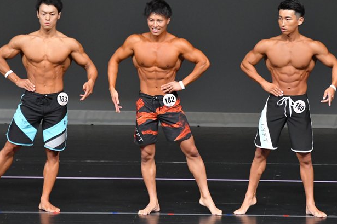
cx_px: 185
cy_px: 101
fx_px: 3713
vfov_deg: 3.5
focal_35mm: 397
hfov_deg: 5.2
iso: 4000
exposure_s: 1/400
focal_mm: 210
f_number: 5.6
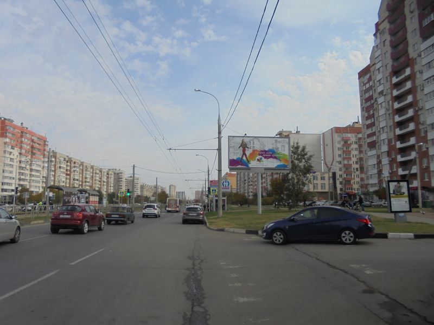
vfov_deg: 53.1
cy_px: 162
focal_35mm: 26
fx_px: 326
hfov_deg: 67.3
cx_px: 217
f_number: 11.5
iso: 100
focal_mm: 4.6
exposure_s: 1/125
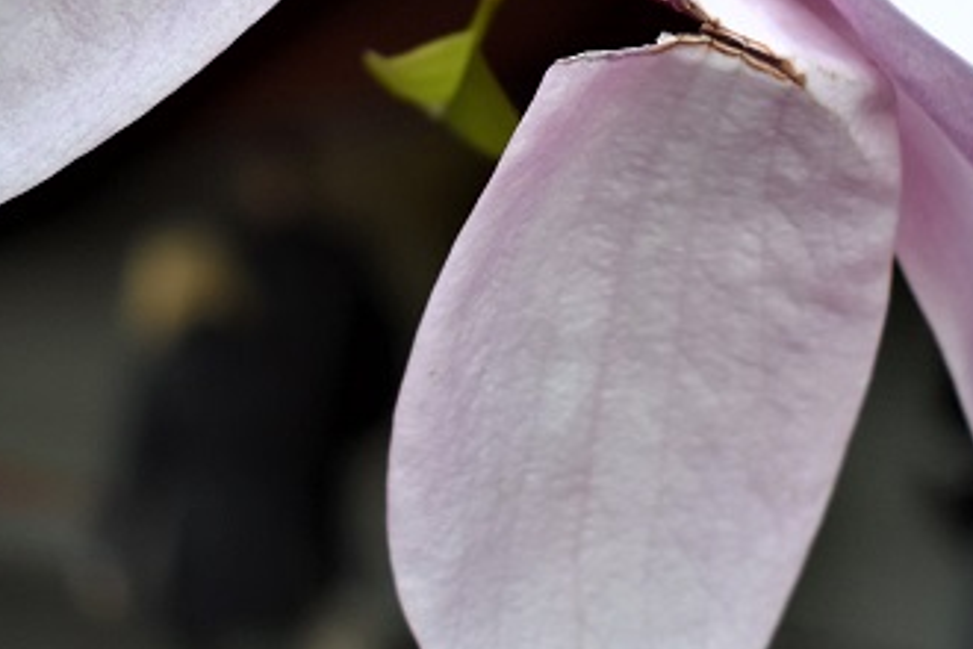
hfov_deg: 18.5
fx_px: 2983
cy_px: -94
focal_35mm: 110
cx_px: 646
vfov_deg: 12.2
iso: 400
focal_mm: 27
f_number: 4
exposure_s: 1/60
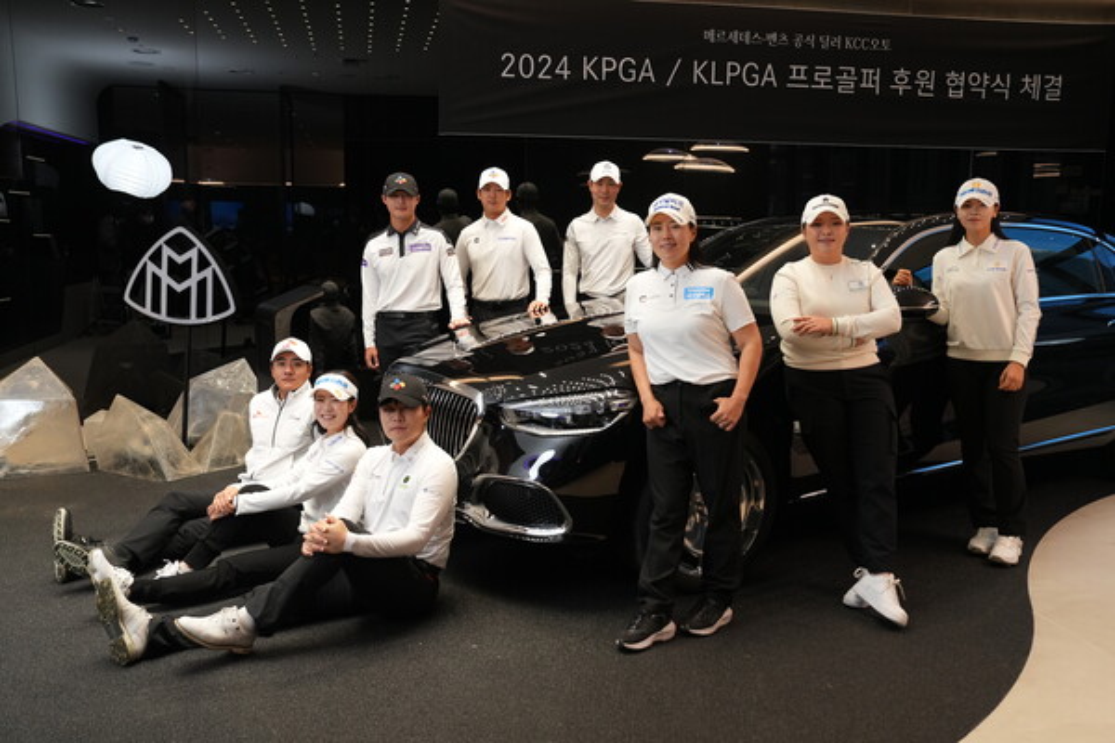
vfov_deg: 41.1
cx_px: 558
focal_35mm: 32
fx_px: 991
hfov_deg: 58.7
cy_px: 372
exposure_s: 1/160
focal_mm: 32
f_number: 4
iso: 1250
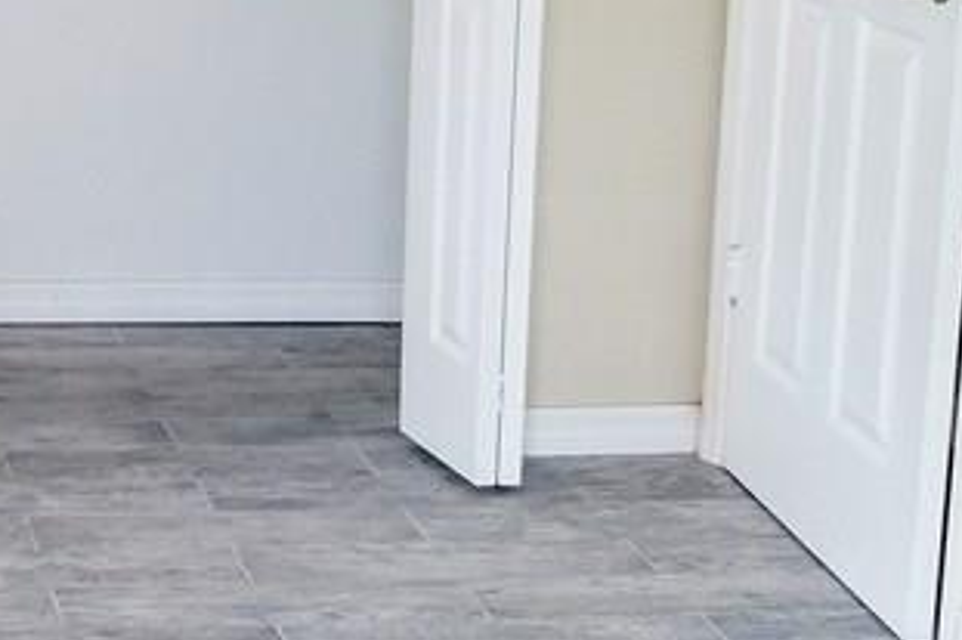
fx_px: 2377
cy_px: 220
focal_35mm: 89
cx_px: -213
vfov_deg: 15.3
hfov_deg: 21.2
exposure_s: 1/60
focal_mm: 4.25
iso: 80
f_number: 1.7
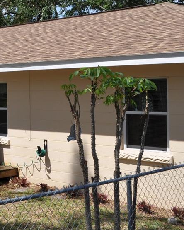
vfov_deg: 25.8
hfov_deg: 18.7
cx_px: -86
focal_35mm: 73
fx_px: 497
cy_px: 60
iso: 200
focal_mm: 18
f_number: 9
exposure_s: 1/320
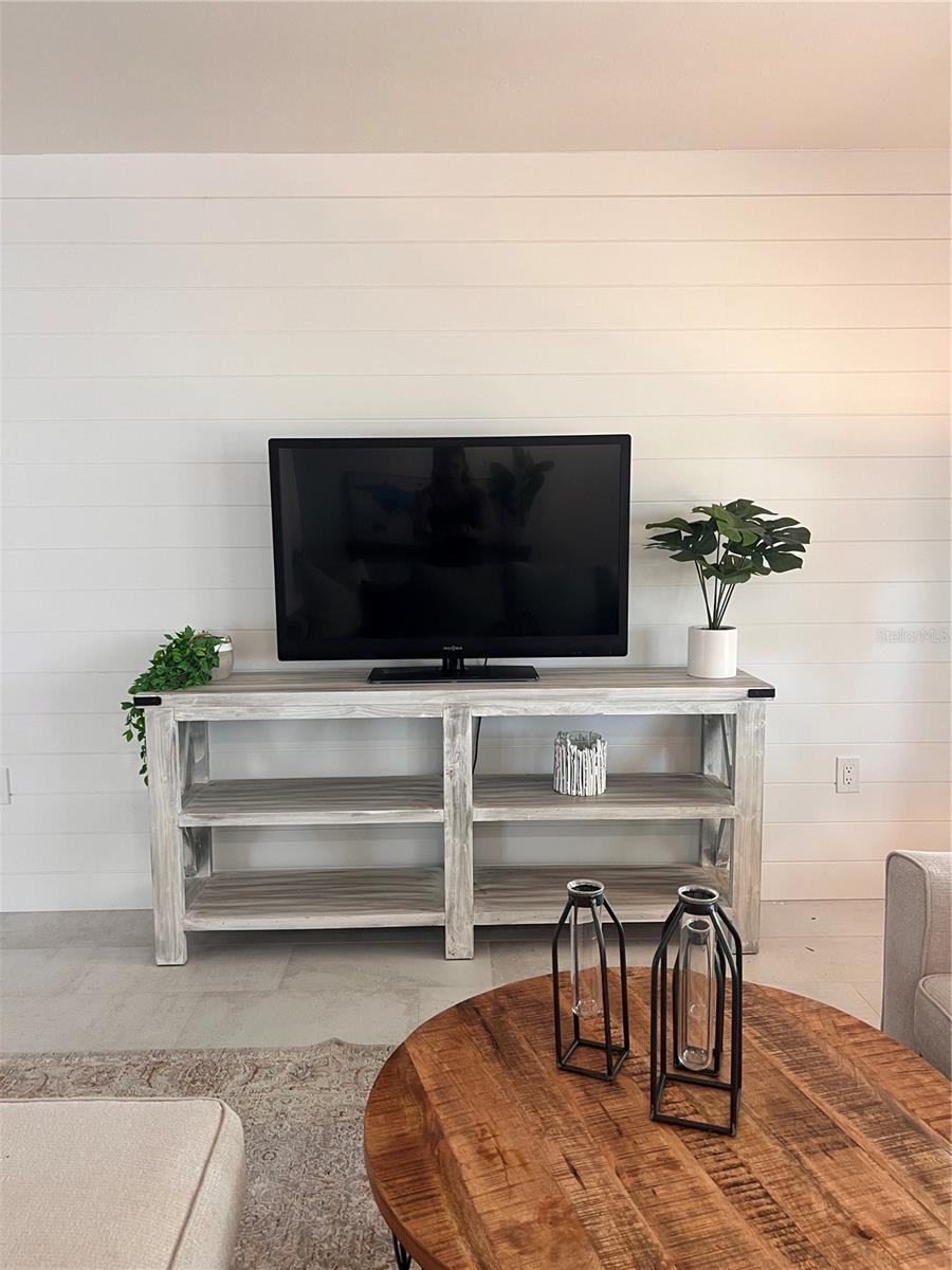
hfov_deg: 53.1
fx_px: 953
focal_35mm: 26
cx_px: 476
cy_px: 635
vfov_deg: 67.3
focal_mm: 5.7
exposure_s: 1/60
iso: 80
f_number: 1.5
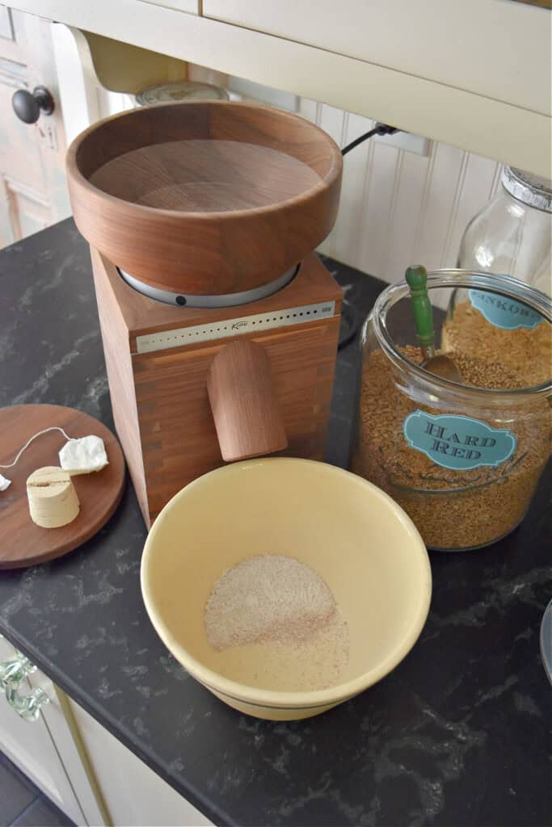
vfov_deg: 57.2
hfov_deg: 40.0
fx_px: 759
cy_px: 414
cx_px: 276
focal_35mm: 33
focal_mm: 22
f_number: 3.8
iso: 1400
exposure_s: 1/60
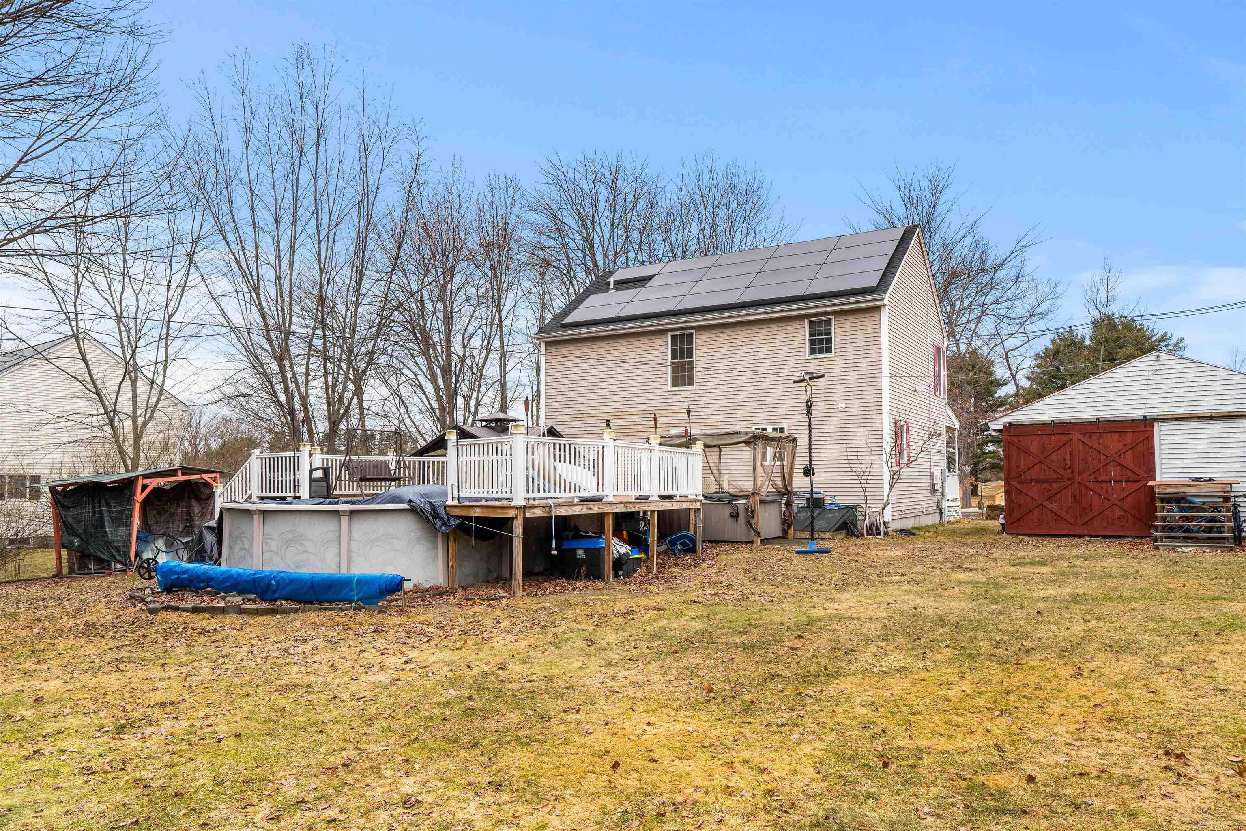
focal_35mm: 25
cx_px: 623
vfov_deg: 51.3
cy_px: 416
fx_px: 865
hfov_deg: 71.5
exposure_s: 1/60
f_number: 8
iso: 400
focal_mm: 25
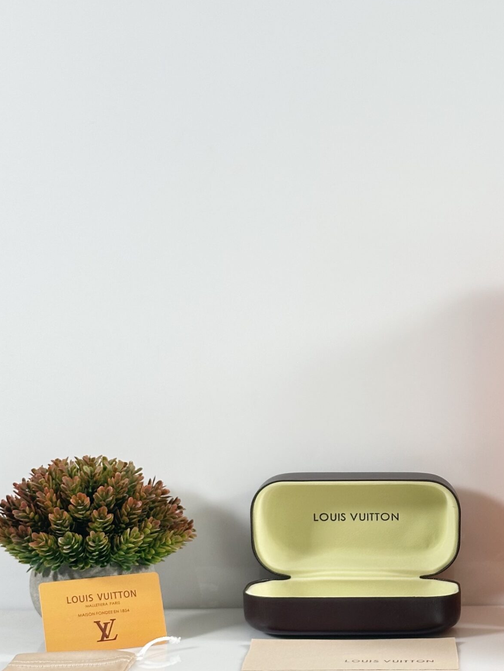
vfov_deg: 24.6
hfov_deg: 18.5
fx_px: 1533
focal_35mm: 79
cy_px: 443
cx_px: 406
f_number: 1.78
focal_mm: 6.86
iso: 80
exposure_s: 1/89
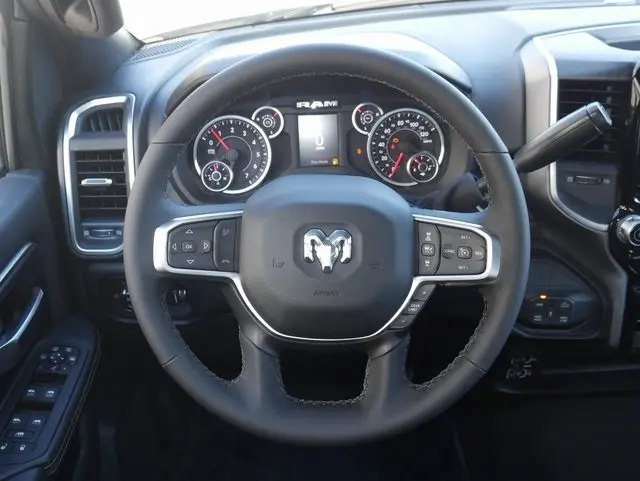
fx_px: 592
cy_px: 240
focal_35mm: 32
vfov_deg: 44.2
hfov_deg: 56.8
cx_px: 320
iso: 640
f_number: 5
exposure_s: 1/60
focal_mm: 16
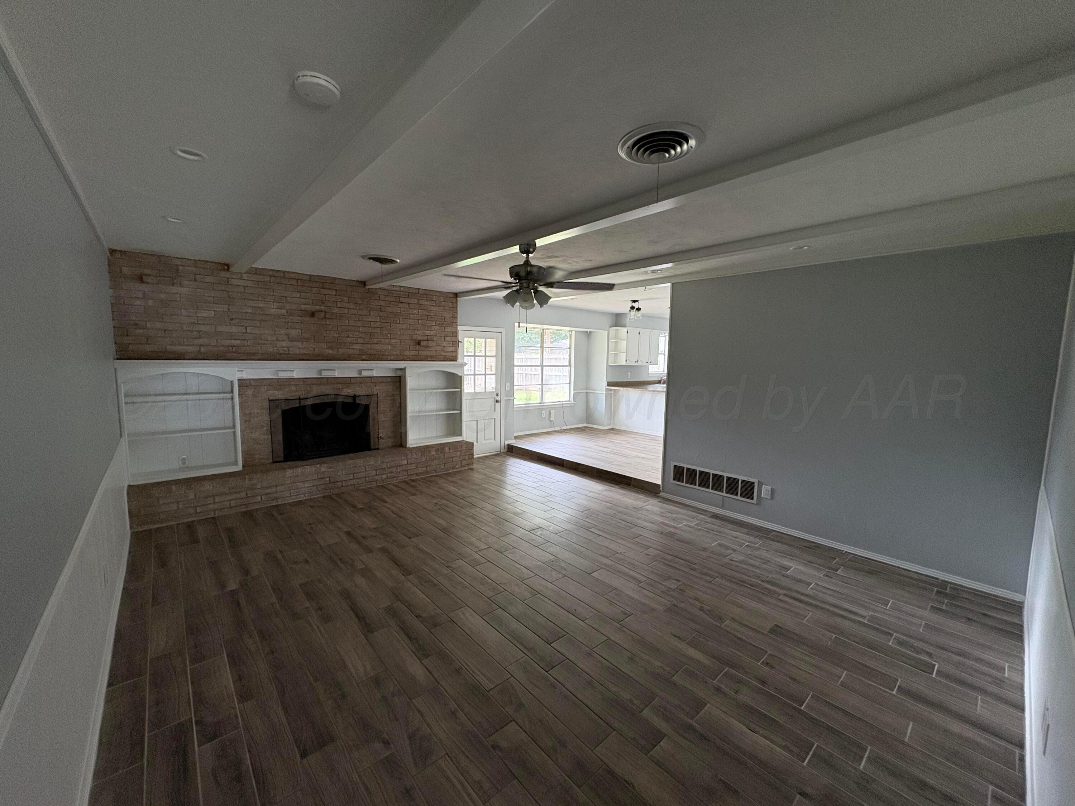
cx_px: 538
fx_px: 435
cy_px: 403
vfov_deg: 85.7
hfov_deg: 102.1
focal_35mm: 14
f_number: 2.2
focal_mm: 2.22
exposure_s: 1/76
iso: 250
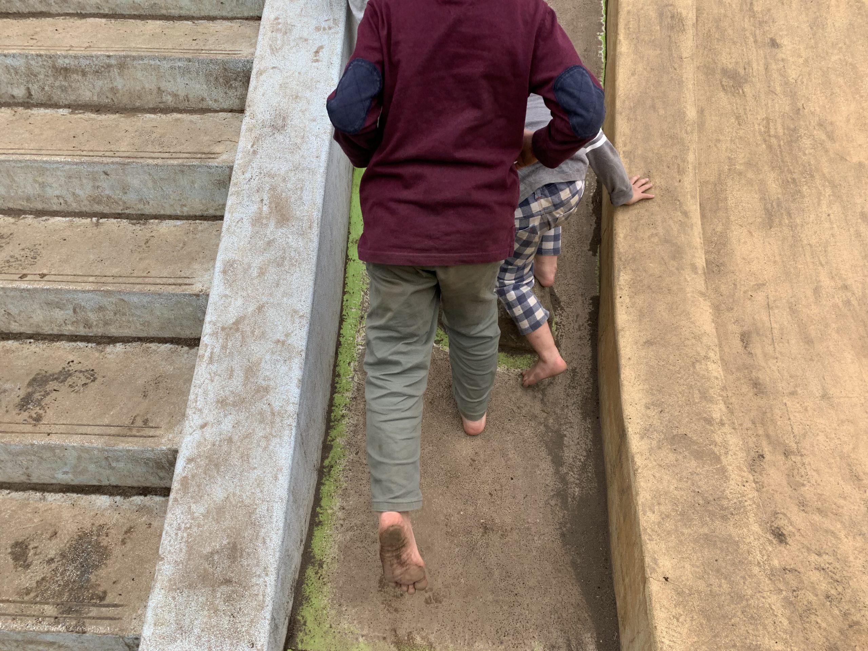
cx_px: 434
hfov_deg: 67.3
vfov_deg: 53.1
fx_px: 652
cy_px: 326
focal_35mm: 26
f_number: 1.8
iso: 25
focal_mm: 4.25
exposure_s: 1/263
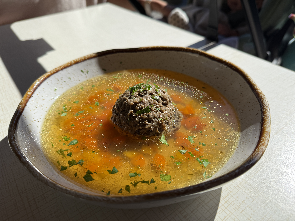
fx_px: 205
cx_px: 148
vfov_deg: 56.8
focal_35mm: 24
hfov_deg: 71.6
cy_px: 110
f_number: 1.78
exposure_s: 1/4975
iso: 100
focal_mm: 6.76
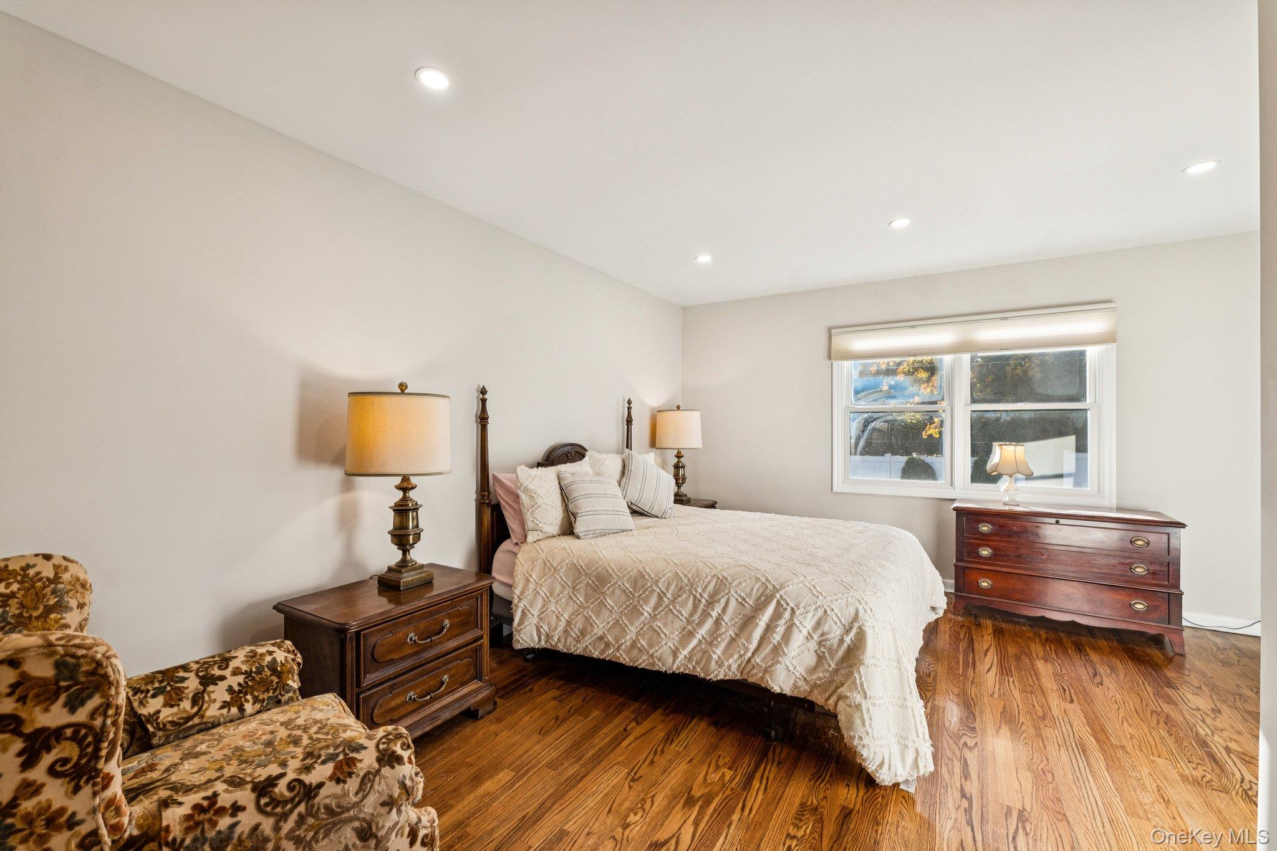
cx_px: 638
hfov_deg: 104.3
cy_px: 426
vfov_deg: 81.2
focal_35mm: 14
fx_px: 497
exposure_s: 1/80
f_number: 9
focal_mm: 14
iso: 640
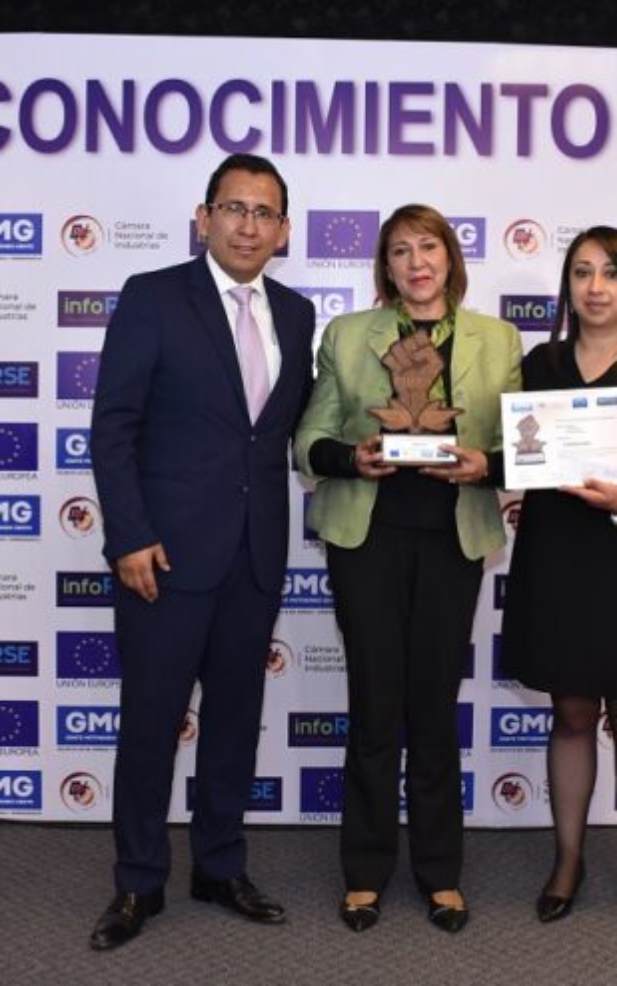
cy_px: 493
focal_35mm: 49
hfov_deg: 26.4
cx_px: 361
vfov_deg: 41.2
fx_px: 1311
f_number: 5
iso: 800
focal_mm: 21
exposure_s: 1/100
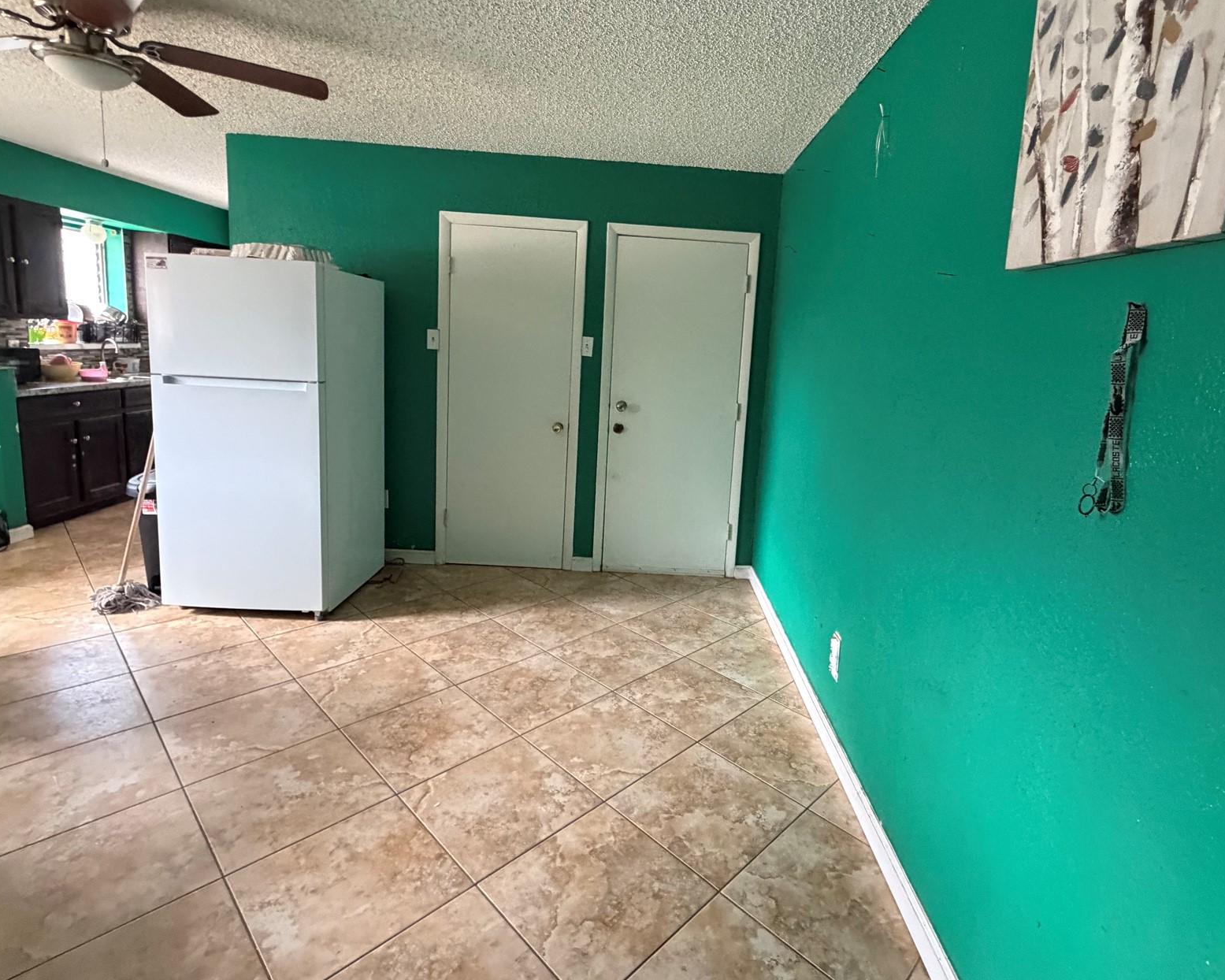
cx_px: 663
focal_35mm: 18
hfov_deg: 86.2
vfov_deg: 73.6
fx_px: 653
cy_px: 438
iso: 640
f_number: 2.2
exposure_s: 1/60
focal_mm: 2.22
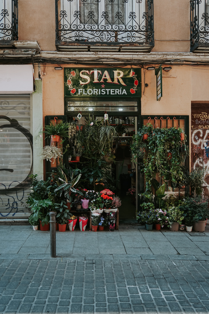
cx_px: 104
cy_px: 157
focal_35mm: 31
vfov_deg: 60.3
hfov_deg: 42.3
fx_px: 270
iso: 250
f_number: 4
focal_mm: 31
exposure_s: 1/160
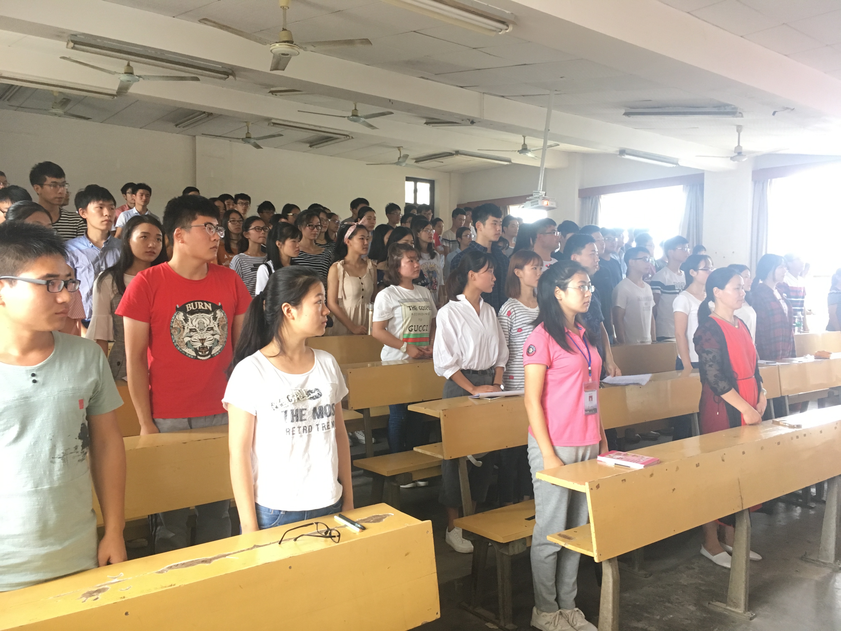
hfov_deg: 61.7
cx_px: 420
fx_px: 705
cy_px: 316
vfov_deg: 48.2
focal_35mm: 29
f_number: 2.2
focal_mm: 4.15
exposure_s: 1/33
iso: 160
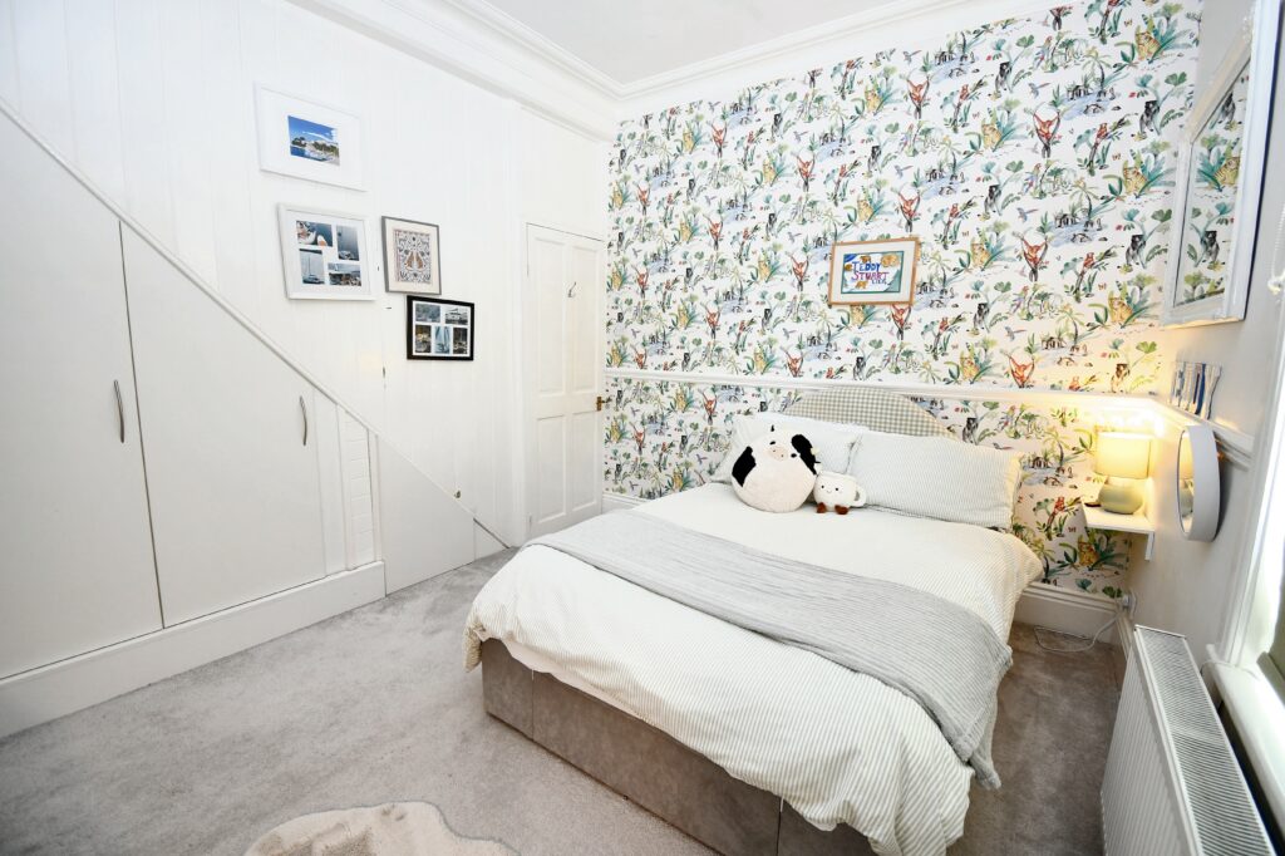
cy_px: 428
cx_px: 642
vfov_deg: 77.3
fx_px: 535
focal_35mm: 15
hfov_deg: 100.4
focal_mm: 10
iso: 560
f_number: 4.5
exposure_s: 1/10
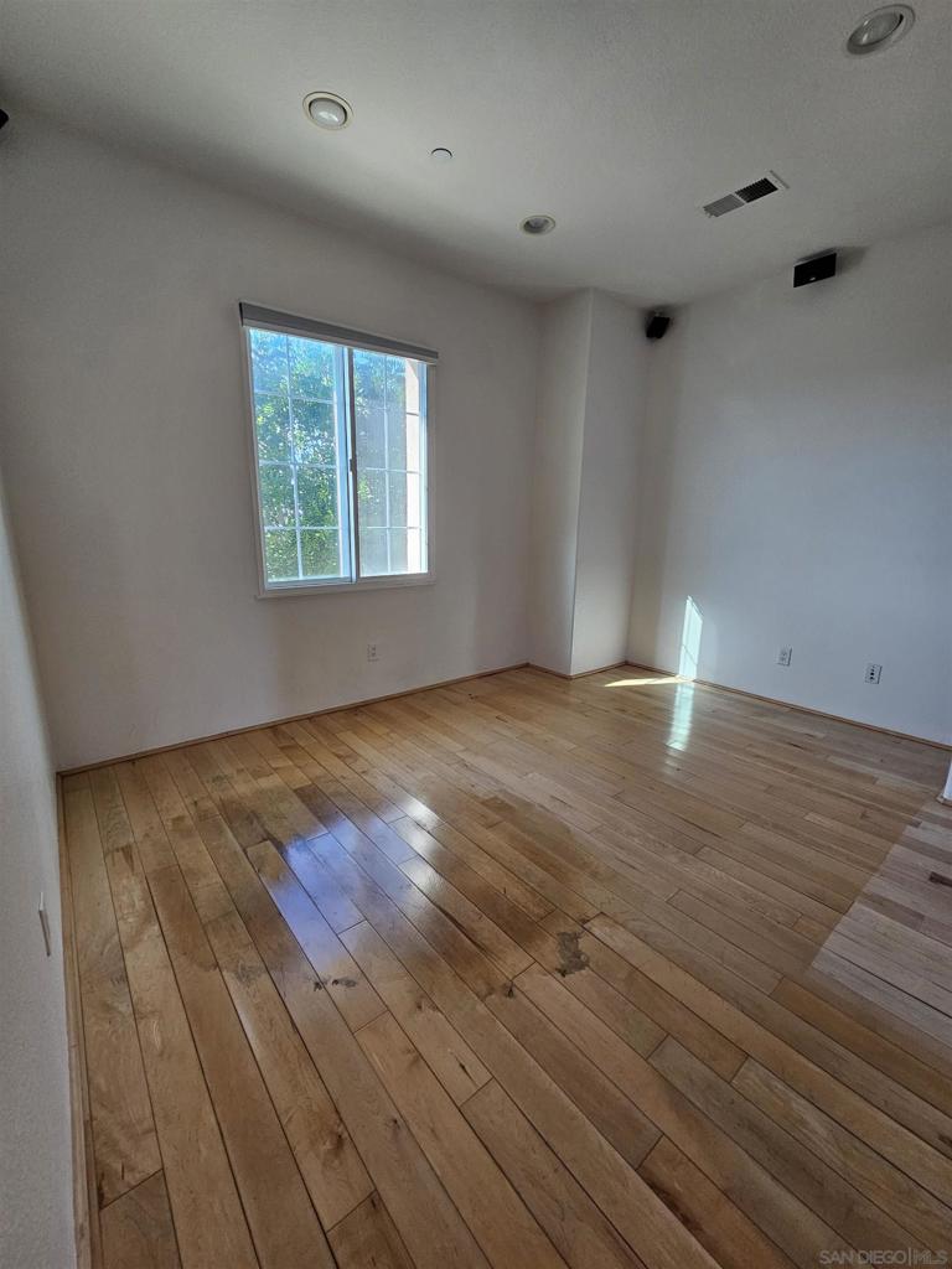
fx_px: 477
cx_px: 476
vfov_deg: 106.2
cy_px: 634
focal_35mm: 13
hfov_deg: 89.9
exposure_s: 1/77.4
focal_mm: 2.2
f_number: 2.2
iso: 100
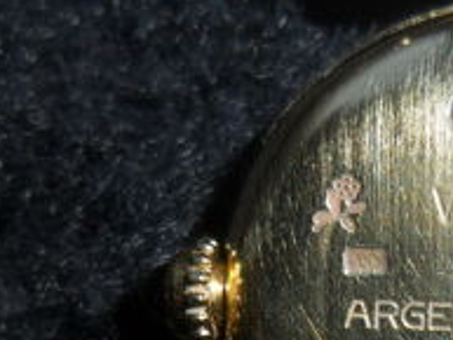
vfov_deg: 21.4
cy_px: 319
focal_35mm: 67
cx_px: 439
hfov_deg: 27.5
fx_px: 877
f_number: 8.9
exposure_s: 1/45
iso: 100
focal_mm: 4.9
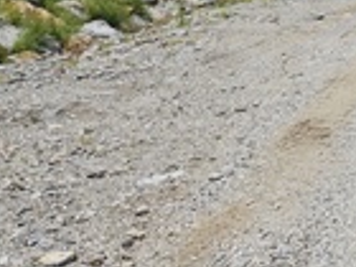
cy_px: -15
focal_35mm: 74
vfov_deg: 19.2
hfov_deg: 21.5
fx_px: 761
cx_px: 554
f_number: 1.8
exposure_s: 1/3327
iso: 25
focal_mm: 5.4
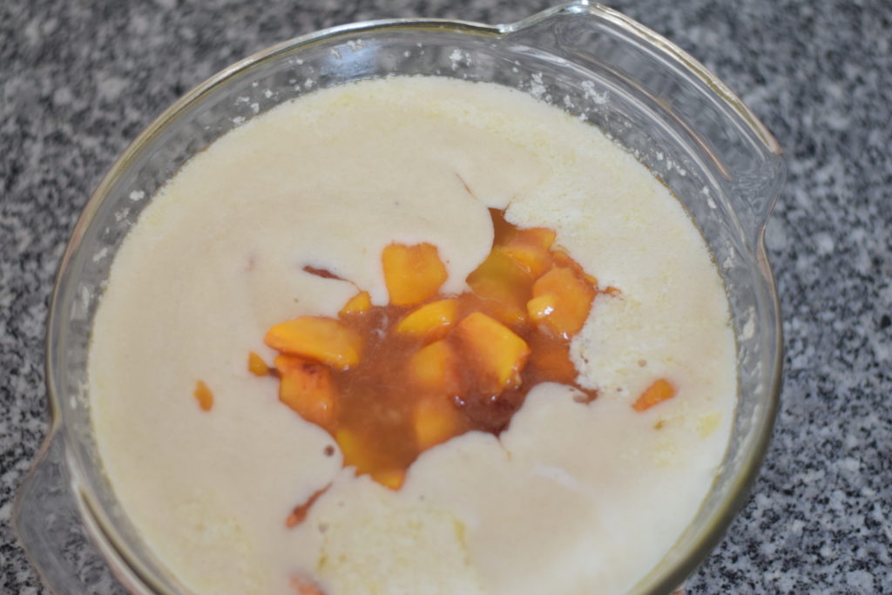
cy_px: 298
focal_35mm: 75
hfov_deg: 27.0
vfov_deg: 18.2
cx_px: 446
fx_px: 1858
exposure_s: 1/320
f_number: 1.8
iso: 800
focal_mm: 50
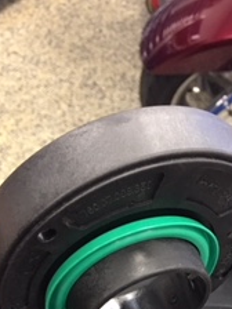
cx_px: 209
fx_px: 742
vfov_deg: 20.7
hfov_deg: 17.5
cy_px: 440
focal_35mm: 83
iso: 50
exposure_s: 1/15
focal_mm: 4.15
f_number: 2.2
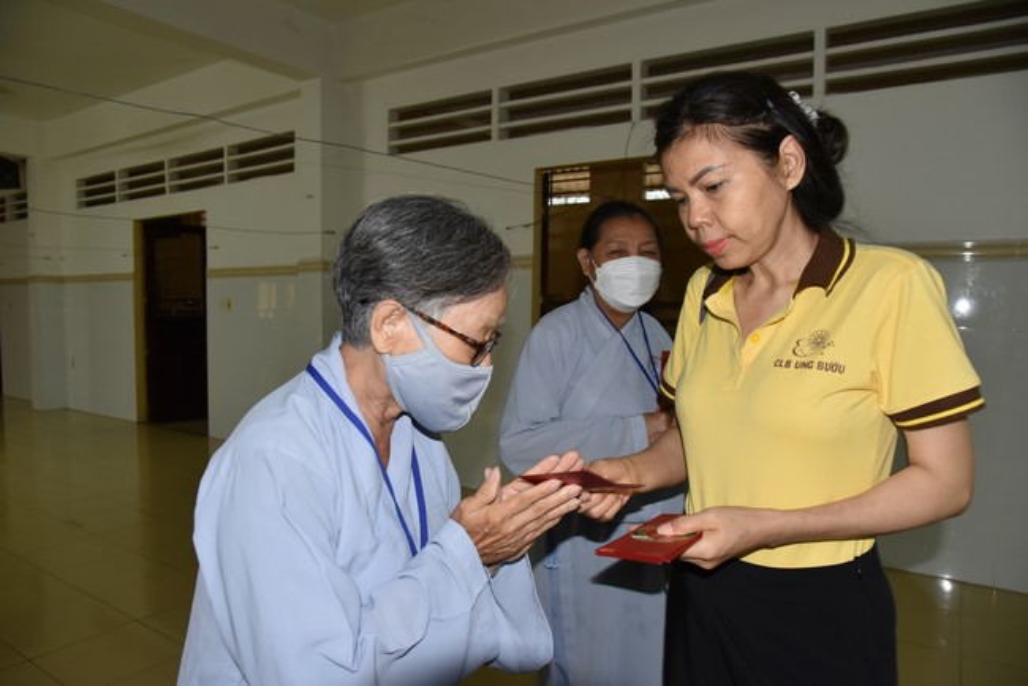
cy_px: 343
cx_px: 514
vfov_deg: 53.2
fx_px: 686
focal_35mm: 24
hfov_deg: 73.7
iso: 1600
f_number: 5.6
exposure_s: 1/60
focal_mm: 24
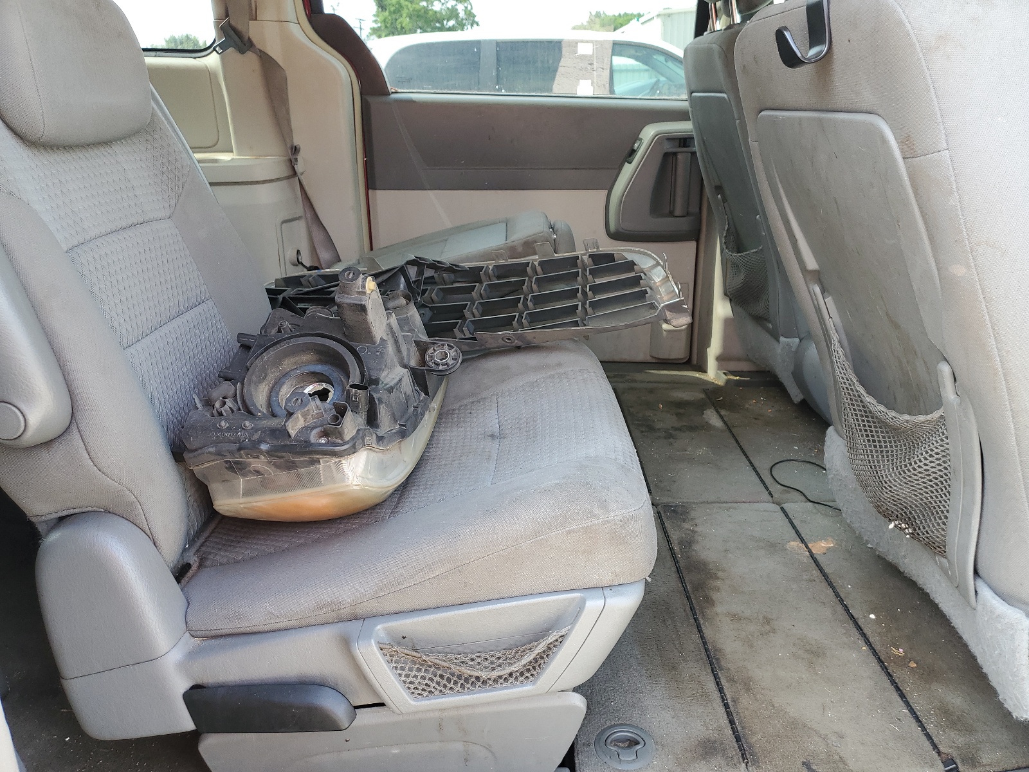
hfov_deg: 67.3
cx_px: 514
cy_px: 386
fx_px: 773
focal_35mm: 26
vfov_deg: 53.1
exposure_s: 1/185
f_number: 1.5
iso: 50
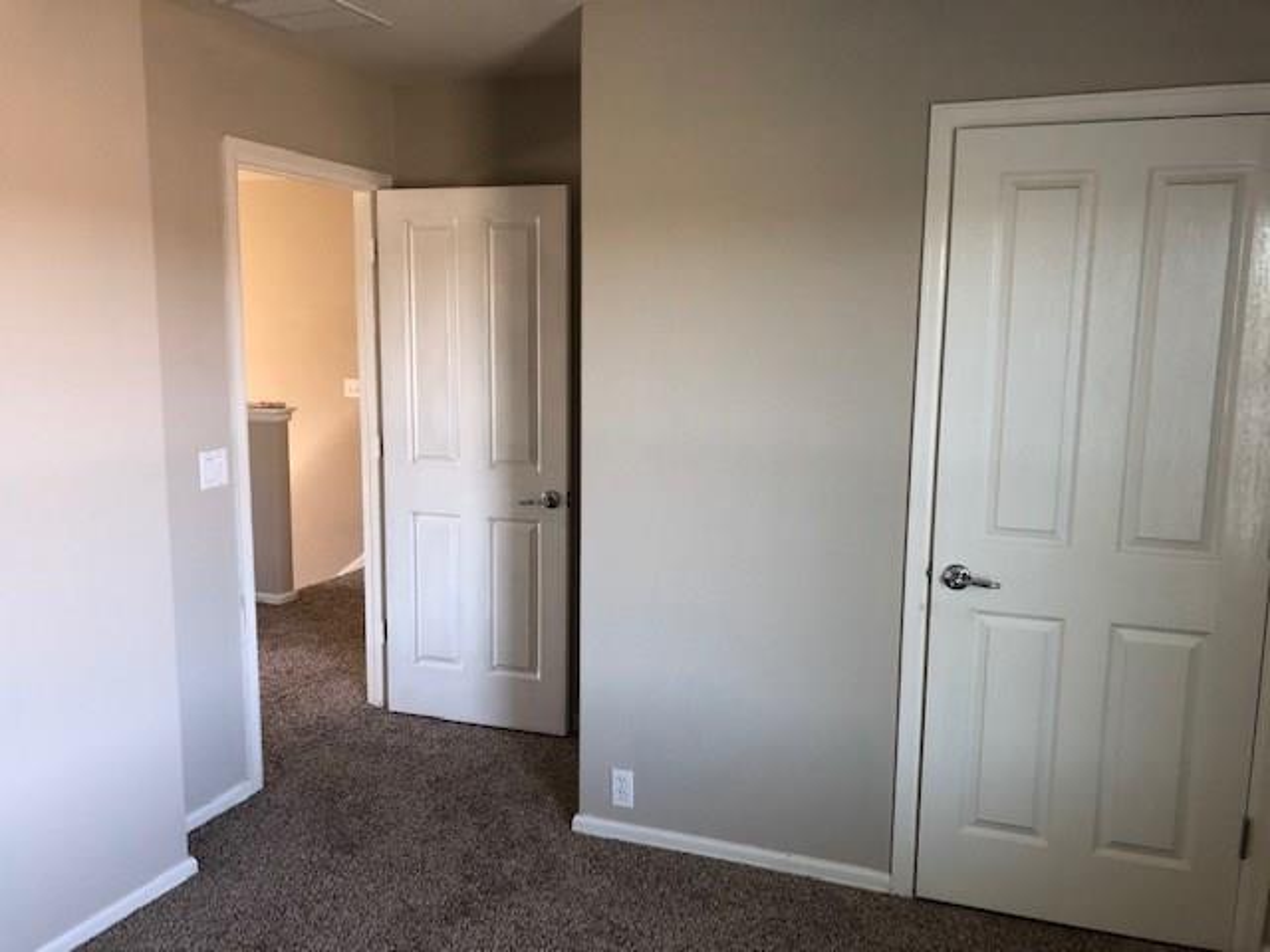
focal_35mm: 28
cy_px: 476
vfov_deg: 49.7
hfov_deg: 63.4
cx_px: 635
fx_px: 1027
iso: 40
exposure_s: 1/17
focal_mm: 3.99
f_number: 1.8
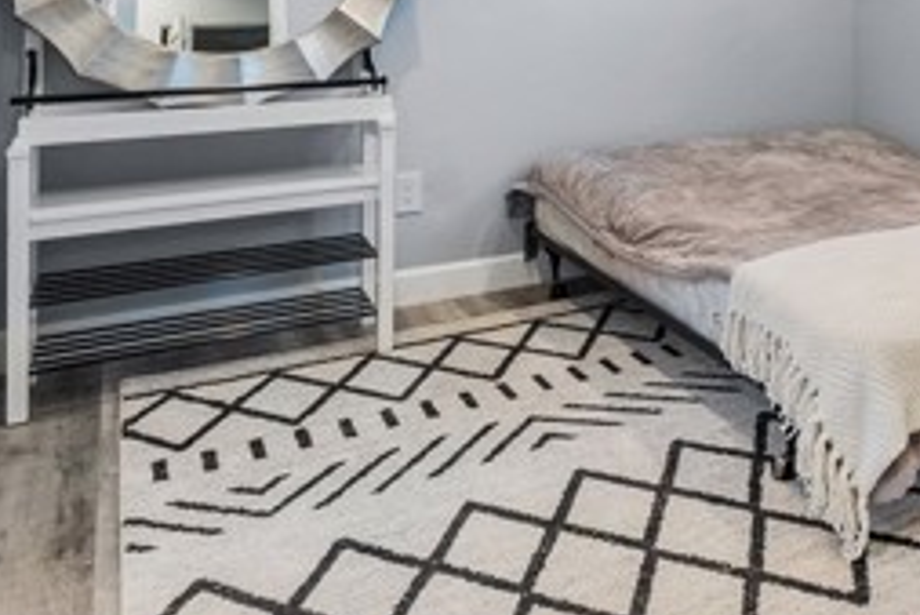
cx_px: 847
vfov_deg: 32.2
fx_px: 972
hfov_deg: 45.4
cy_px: -9
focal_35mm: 38
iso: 400
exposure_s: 1/5
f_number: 8
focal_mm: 10
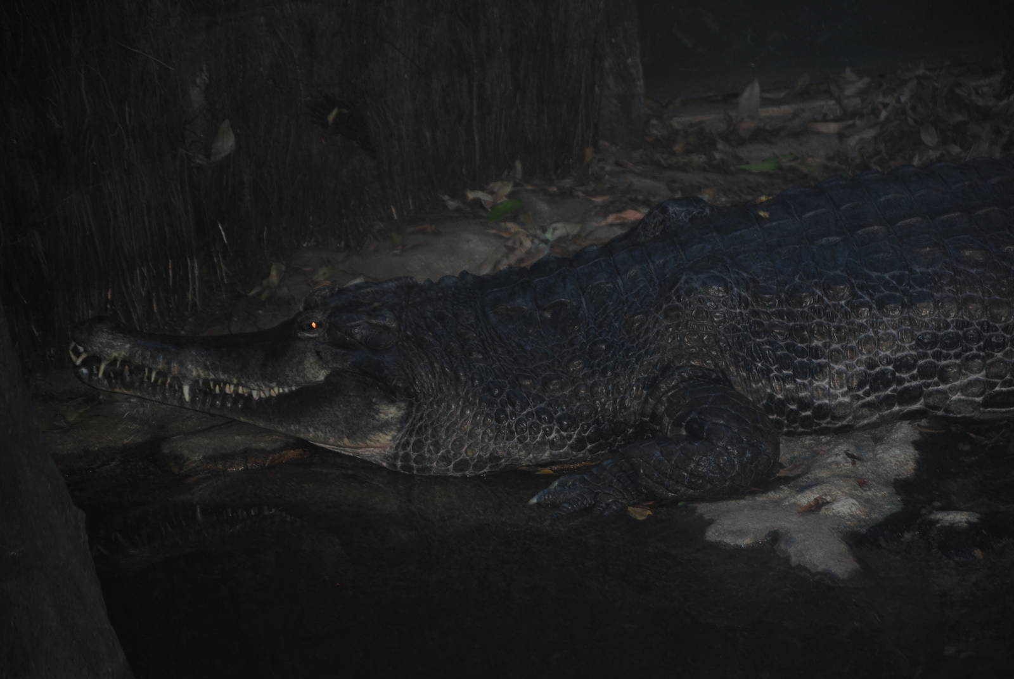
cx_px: 507
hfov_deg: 17.0
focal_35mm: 120
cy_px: 340
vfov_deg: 11.5
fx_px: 3384
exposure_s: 1/60
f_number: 4.2
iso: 200
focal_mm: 80
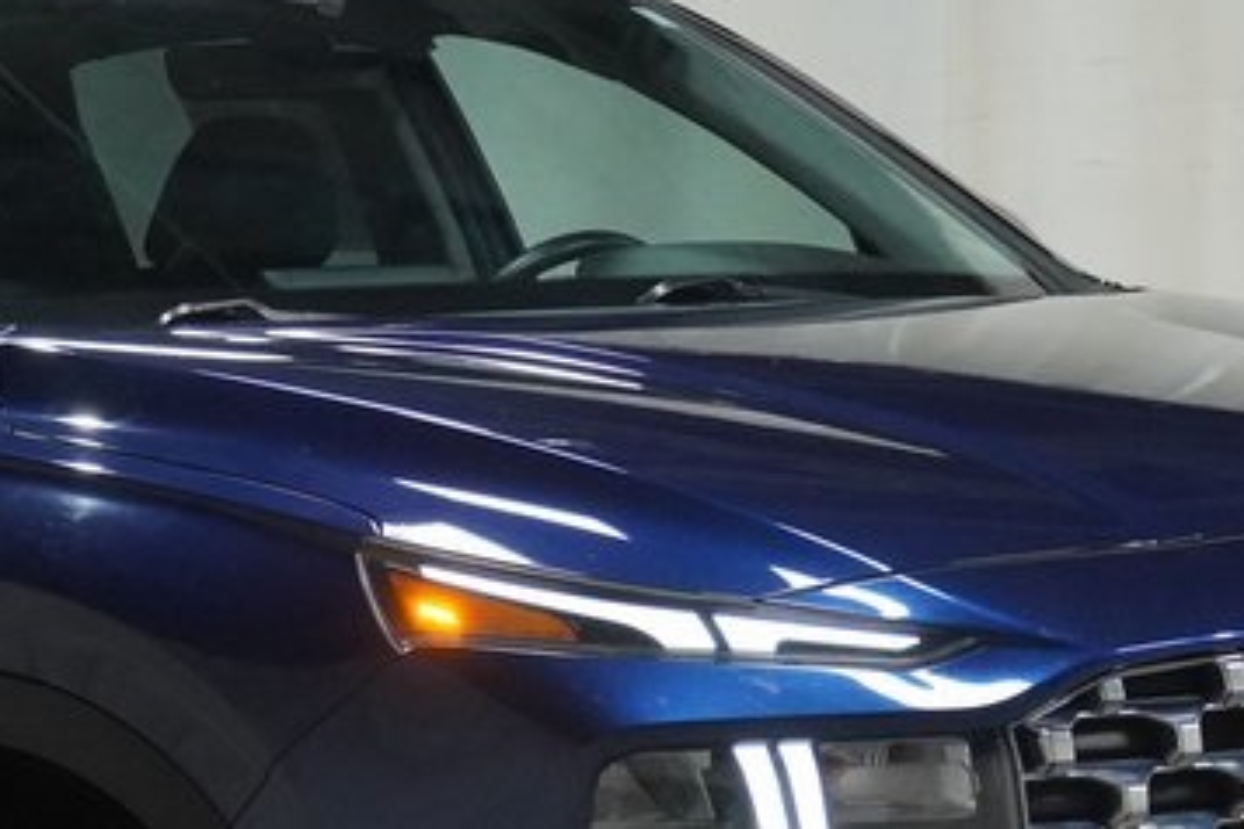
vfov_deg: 10.2
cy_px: 824
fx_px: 4611
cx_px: 321
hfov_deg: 15.3
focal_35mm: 133
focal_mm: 31
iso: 3200
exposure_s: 1/250
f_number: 5
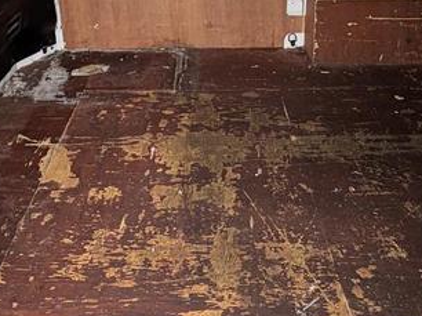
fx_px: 499
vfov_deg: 31.5
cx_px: 200
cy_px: -25
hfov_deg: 45.8
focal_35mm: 41
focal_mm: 2.22
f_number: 2.2
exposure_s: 1/109
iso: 125
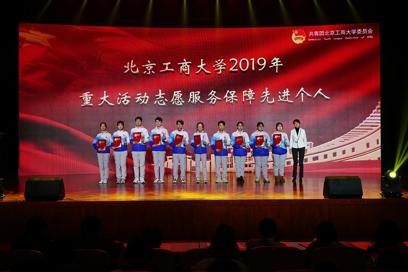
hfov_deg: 54.4
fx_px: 397
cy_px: 136
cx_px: 204
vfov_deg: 37.8
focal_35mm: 35
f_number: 5.6
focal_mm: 35
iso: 1000
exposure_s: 1/125
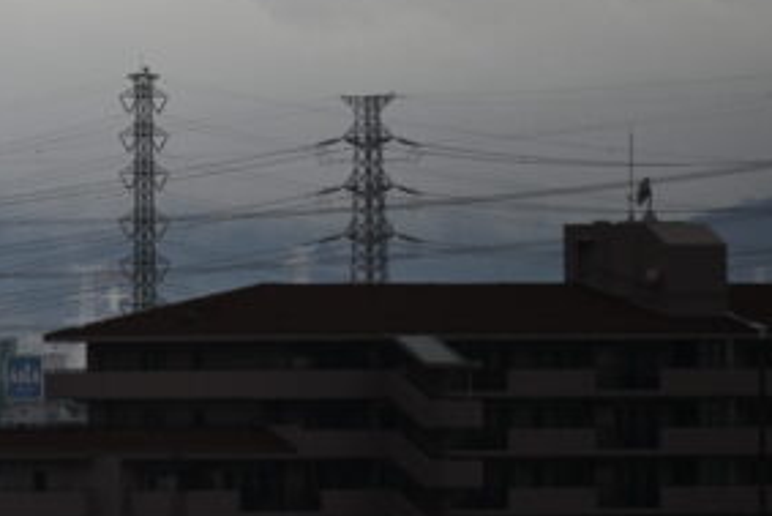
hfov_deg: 1.5
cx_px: -379
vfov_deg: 1.0
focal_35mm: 1355
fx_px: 29071
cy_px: -113
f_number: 6.3
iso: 400
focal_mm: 250
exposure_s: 1/640
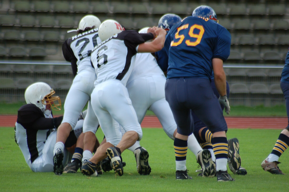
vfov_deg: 3.0
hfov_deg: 4.6
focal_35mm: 450
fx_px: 3606
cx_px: 144
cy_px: 96
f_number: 5.6
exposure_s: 1/640
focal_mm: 300
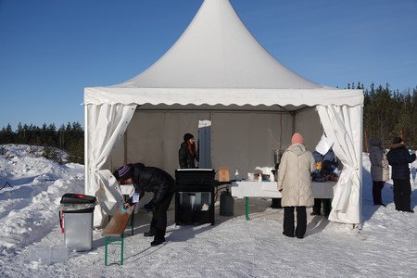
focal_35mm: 36
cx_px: 208
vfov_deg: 36.9
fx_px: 417
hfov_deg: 53.1
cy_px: 139
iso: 100
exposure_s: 1/3200
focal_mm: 13.31
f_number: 3.2
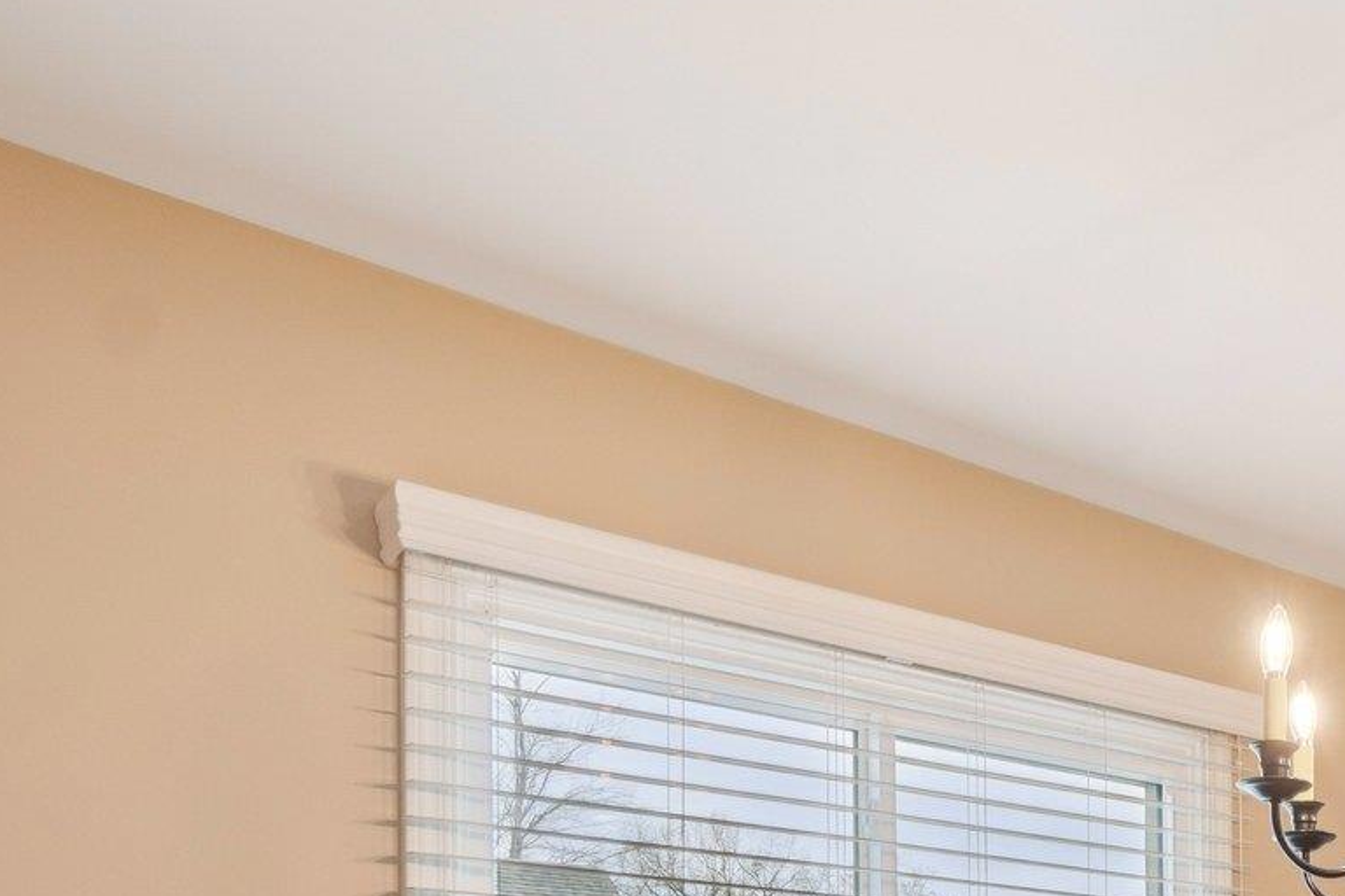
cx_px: 1338
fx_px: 1494
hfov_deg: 42.1
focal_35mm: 40
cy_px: 1149
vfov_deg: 28.0
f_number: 8
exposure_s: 1/30
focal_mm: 10
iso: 400
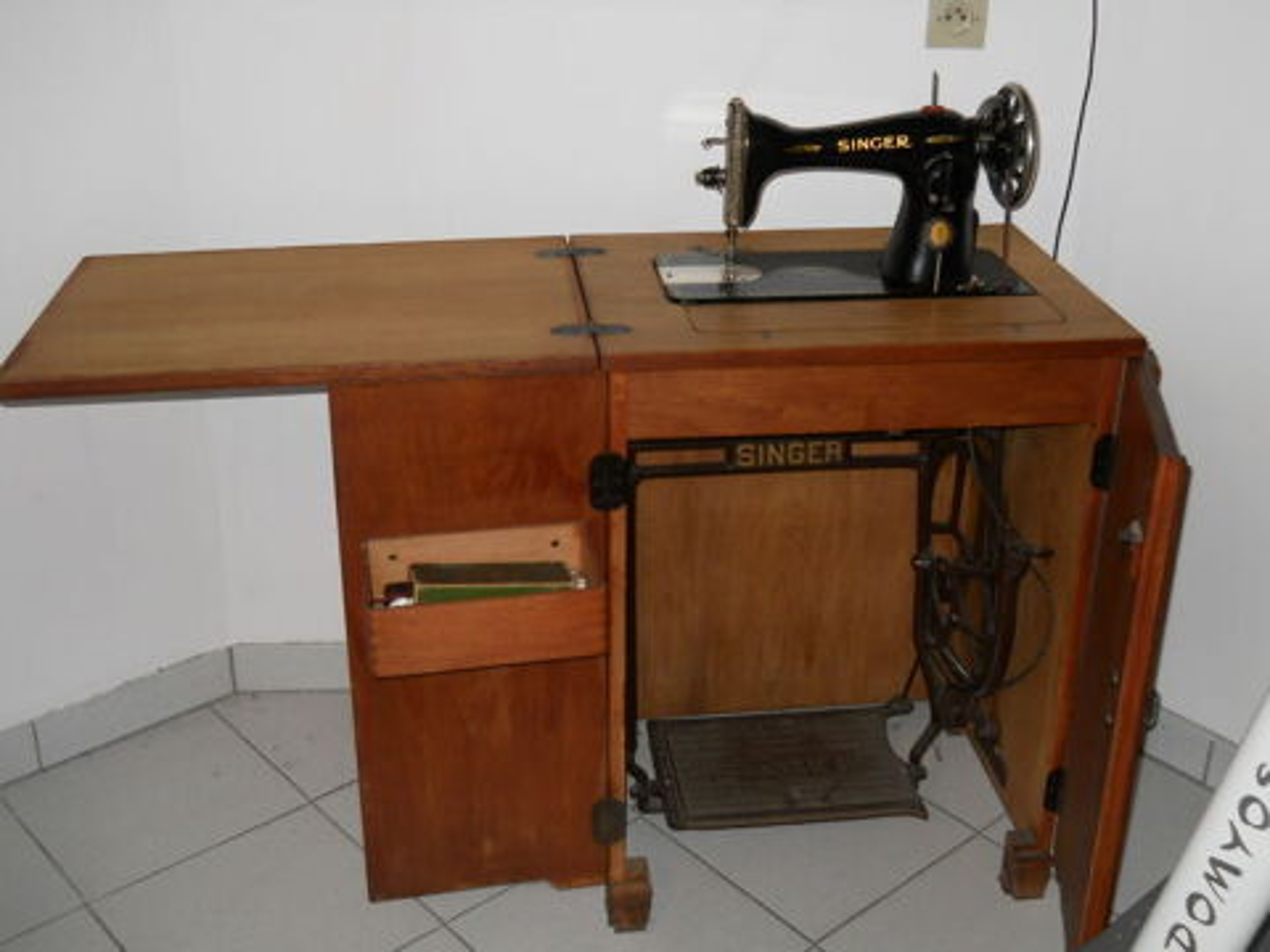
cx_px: 635
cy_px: 476
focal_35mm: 41
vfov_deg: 35.1
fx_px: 1504
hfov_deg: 45.8
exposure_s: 1/30
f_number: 3.1
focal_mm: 6.72
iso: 200
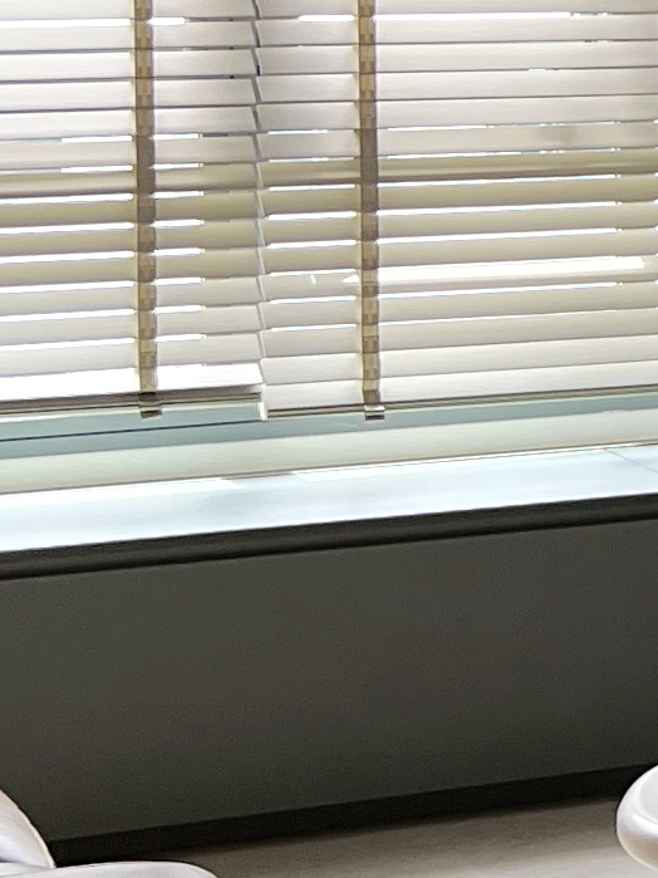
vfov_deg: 13.0
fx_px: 3803
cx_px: 1871
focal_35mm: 150
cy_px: 1
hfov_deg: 8.5
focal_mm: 5.7
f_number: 1.5
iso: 100
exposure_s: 1/100
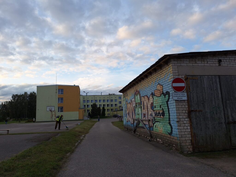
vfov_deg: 58.9
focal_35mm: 23
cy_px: 88
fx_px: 157
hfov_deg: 73.9
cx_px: 118
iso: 40
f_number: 1.8
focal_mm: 5.54
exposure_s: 1/1014
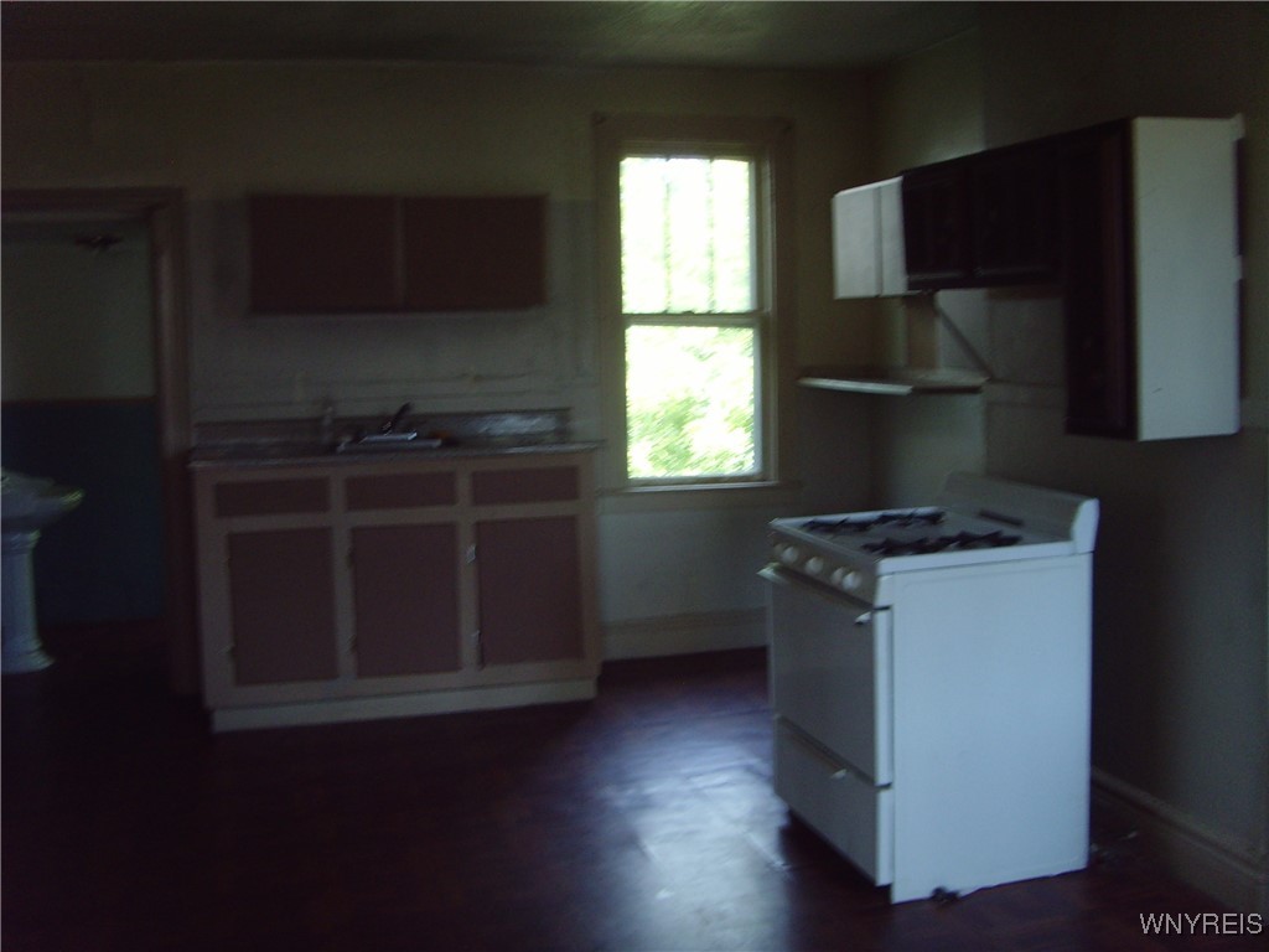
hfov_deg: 47.9
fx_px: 1430
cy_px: 476
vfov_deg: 36.8
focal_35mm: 39
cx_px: 634
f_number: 3.5
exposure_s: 1/45
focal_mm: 6.6
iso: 120
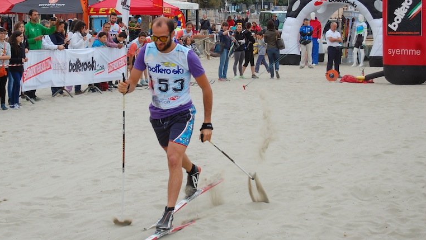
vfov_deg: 10.7
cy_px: 70
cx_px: 150
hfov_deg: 18.8
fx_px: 1284
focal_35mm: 114
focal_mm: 55
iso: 400
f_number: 5.6
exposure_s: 1/640
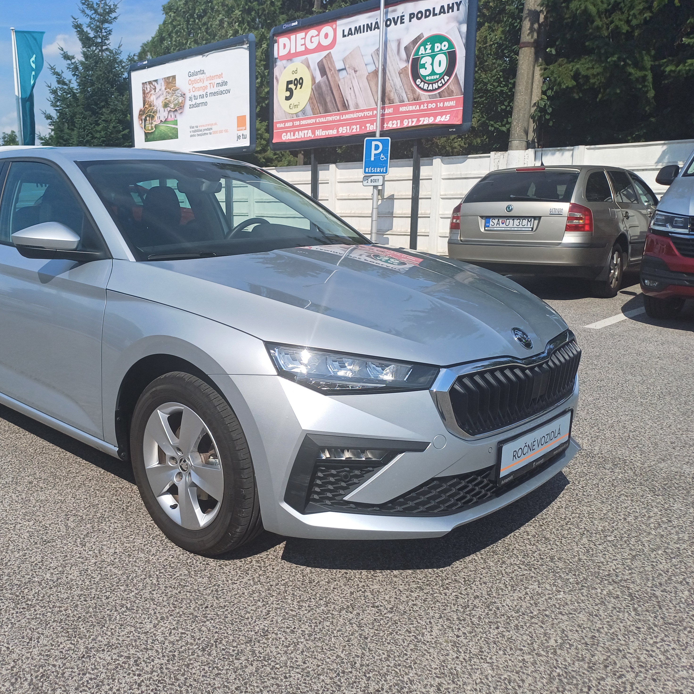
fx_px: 680
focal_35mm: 30
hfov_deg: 53.4
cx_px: 257
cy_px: 348
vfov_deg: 54.0
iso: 50
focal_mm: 4.65
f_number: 1.8
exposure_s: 1/1658
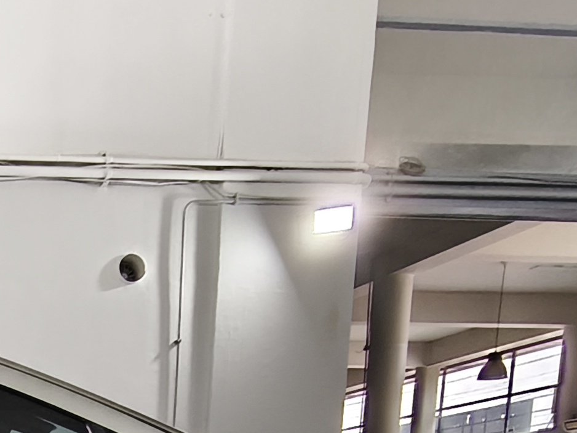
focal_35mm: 64
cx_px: -212
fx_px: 1067
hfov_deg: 25.3
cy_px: 741
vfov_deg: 18.7
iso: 250
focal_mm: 1.91
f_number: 2.2
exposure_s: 1/50
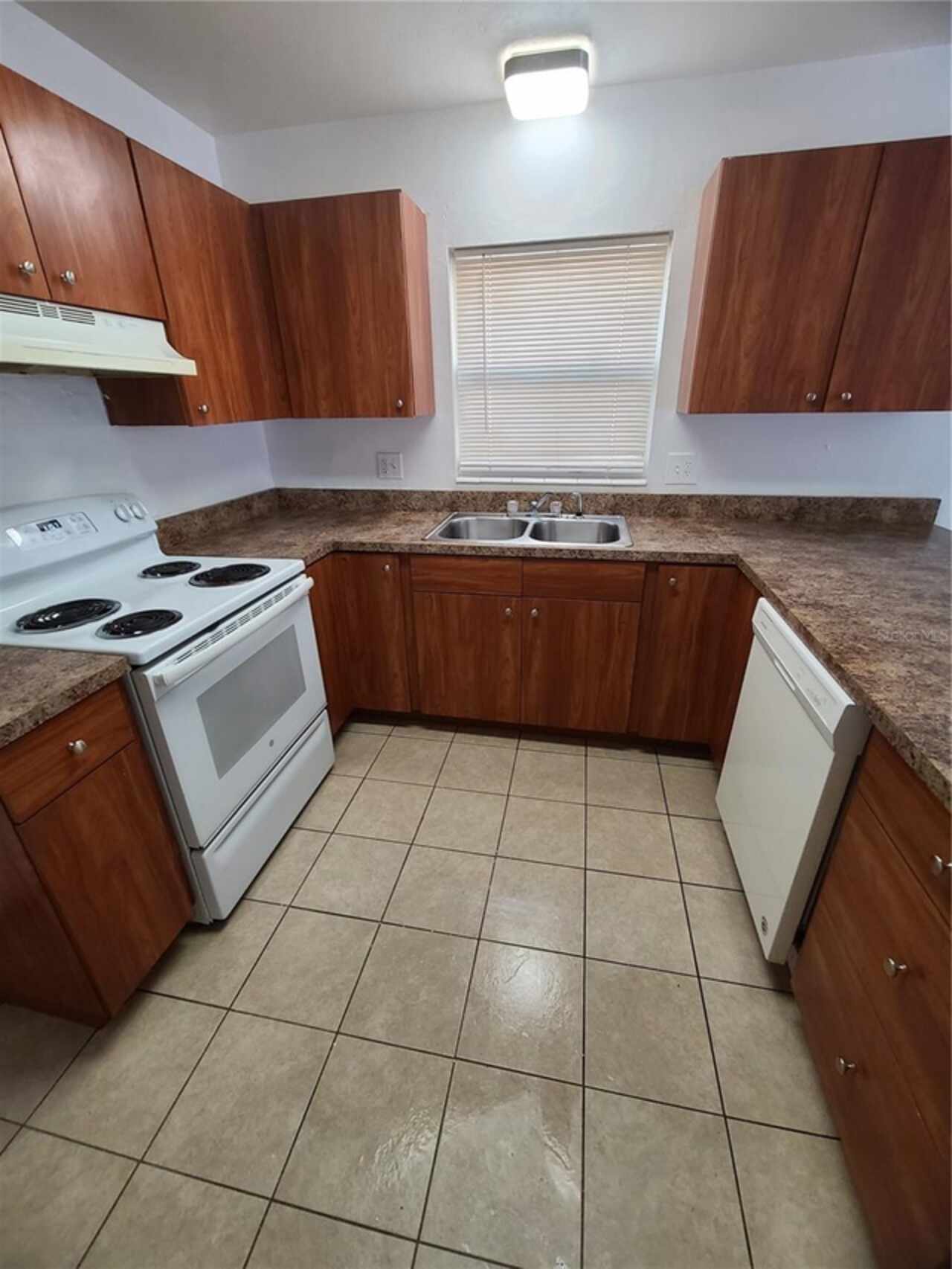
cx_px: 476
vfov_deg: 106.2
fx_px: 477
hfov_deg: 89.9
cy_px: 634
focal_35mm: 13
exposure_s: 1/60
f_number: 2.2
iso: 250
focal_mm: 2.2
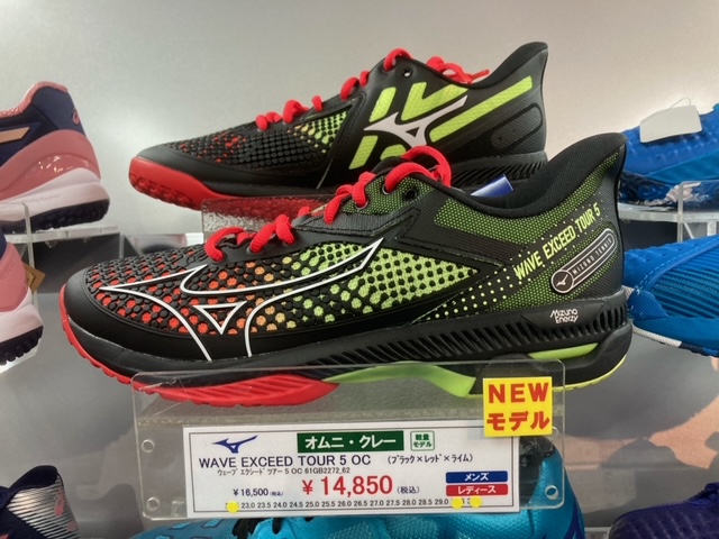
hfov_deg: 63.4
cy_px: 270
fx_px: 582
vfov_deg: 49.7
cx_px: 360
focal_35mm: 28
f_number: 1.8
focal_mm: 3.99
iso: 125
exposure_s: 1/50
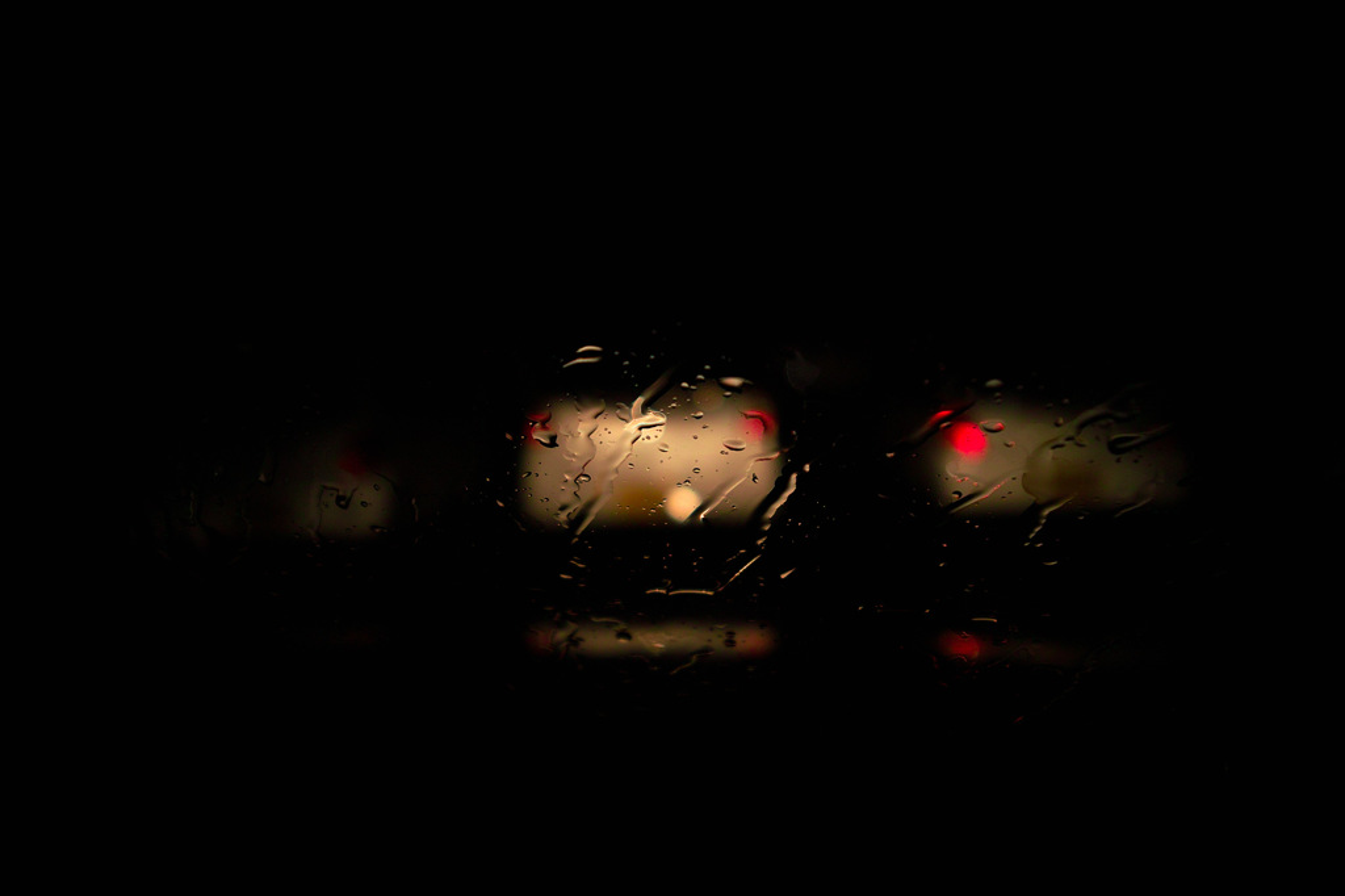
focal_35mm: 41
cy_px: 448
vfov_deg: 32.6
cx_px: 672
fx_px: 1531
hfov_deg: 47.4
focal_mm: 24.2
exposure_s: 1/40
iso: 200
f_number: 2.8
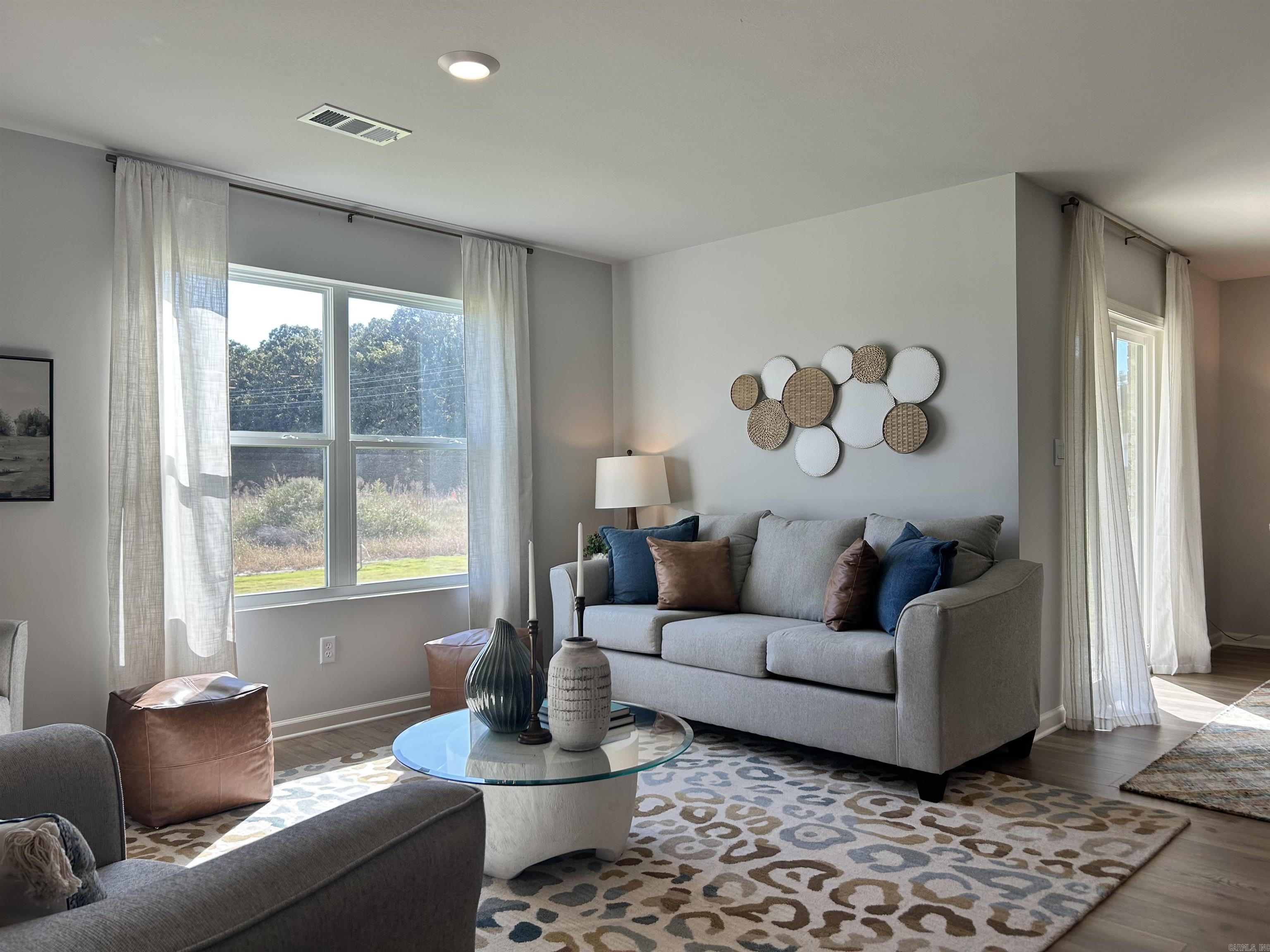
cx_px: 635
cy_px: 476
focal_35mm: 26
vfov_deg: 53.1
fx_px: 954
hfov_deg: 67.3
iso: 50
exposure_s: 1/309
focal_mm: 5.7
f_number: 1.5
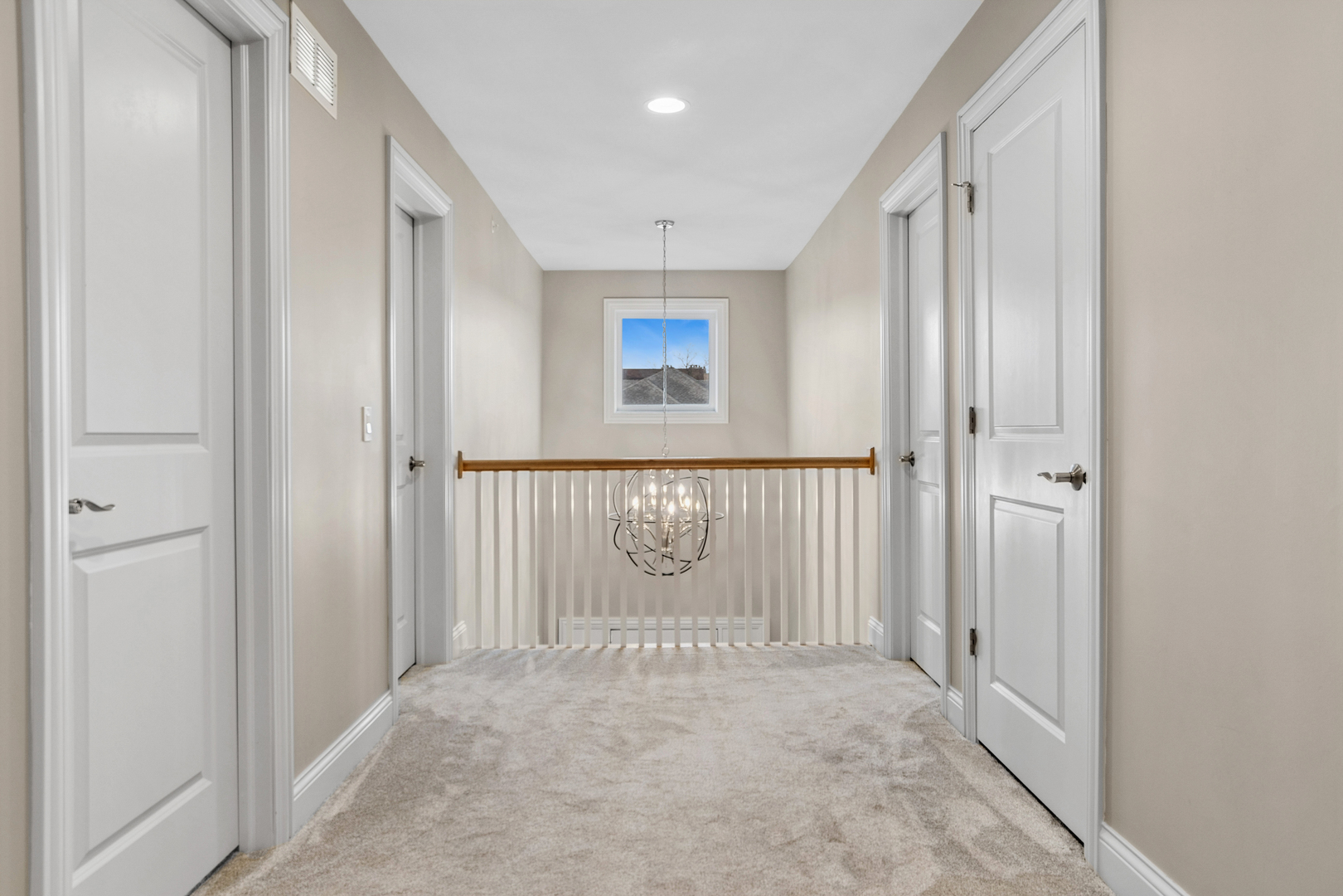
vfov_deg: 56.1
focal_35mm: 22
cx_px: 672
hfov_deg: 77.3
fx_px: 839
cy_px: 448
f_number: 8
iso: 320
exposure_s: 1/20
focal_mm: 15
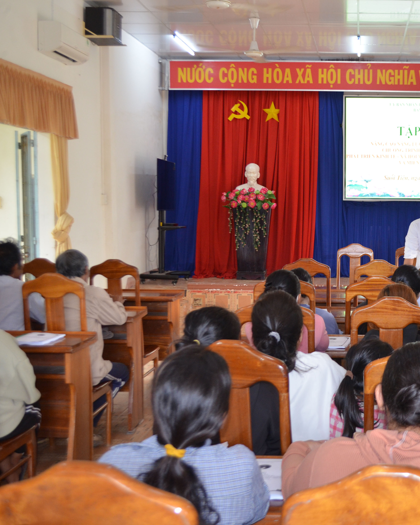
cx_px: 365
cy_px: 263
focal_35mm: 51
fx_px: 793
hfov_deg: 28.7
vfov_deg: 36.7
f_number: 4
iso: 640
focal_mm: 24
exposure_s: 1/60
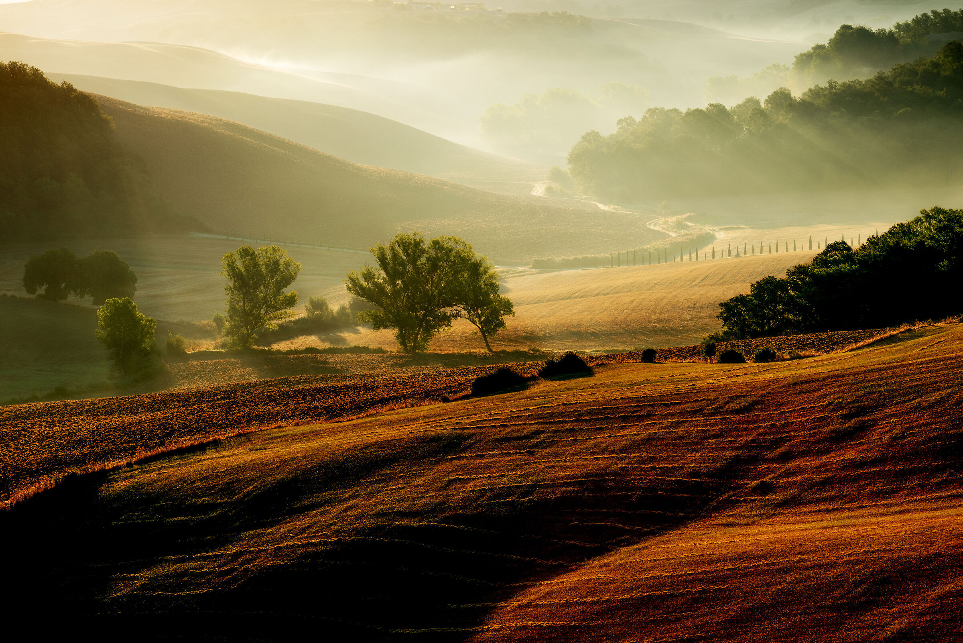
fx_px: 4014
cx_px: 482
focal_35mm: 150
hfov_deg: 13.7
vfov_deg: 9.2
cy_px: 322
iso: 200
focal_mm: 150
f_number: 8
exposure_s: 1/250
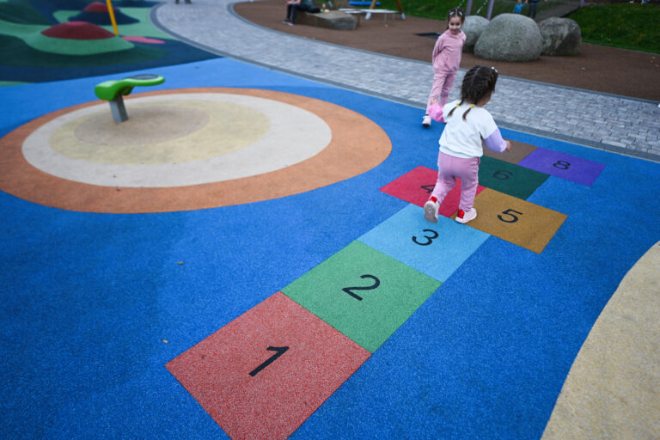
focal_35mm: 20
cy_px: 220
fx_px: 367
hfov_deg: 84.0
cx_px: 330
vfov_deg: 61.9
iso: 100
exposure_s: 1/160
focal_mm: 20
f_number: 1.8
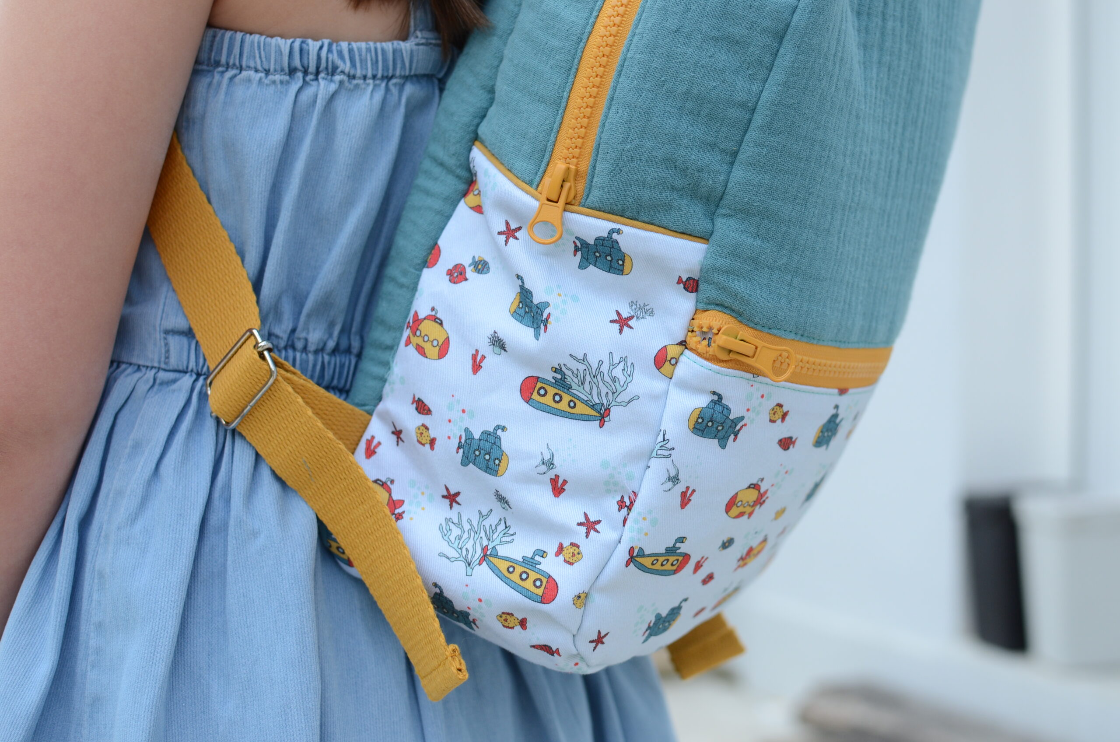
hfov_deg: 37.9
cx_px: 560
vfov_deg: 25.6
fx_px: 1630
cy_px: 371
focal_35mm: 52
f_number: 3.5
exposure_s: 1/1250
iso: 320
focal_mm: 35
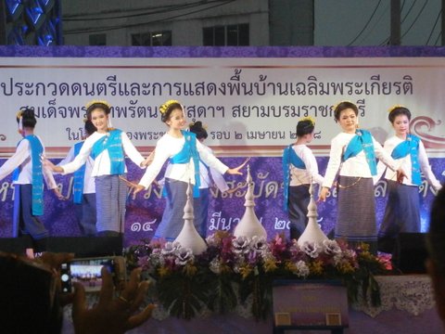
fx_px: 1671
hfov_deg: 15.2
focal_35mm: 130
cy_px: 167
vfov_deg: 11.4
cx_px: 222
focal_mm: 23.5
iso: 800
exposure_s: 1/50
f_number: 6.5
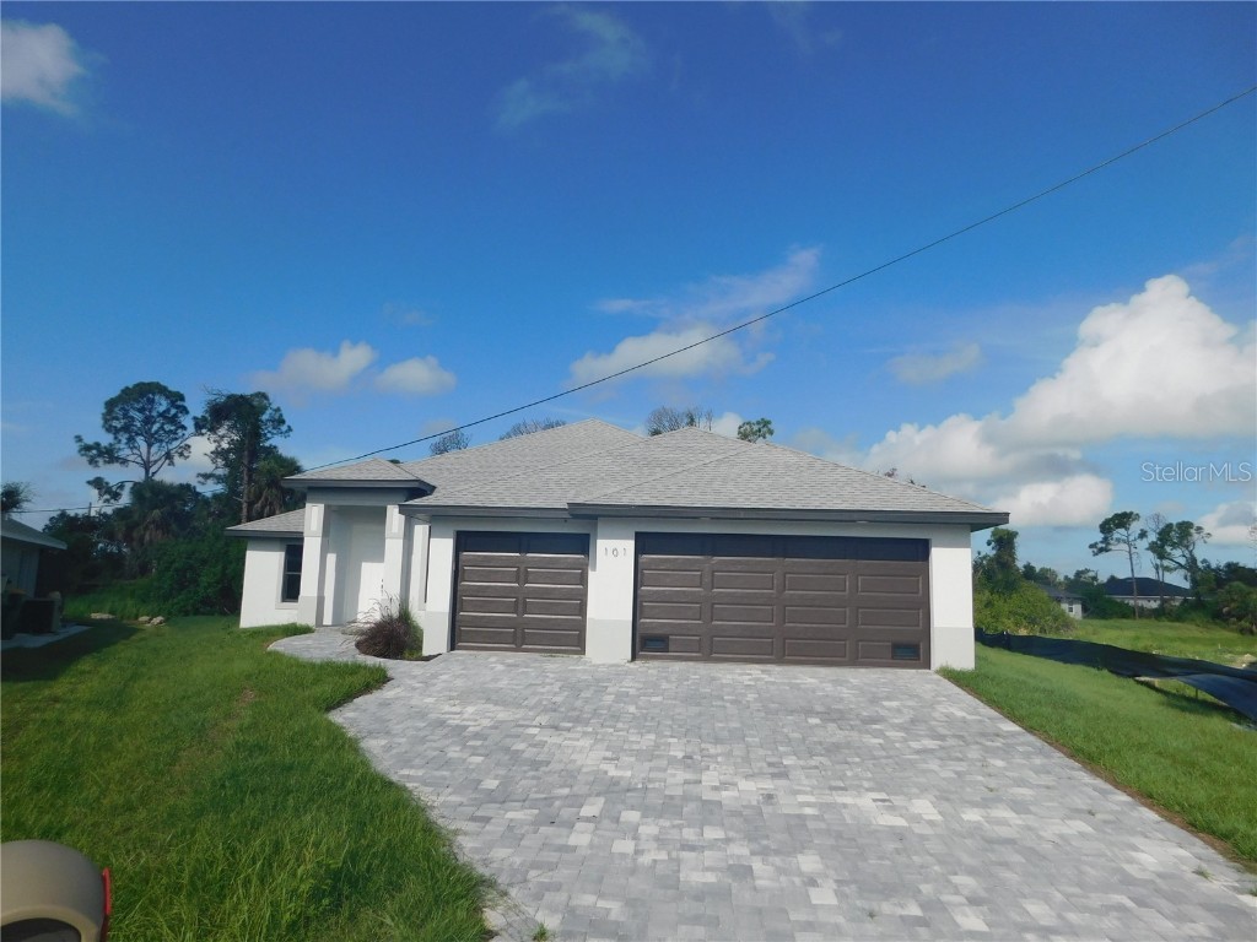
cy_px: 471
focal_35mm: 23
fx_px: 835
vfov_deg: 58.9
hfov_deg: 73.9
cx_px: 628
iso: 125
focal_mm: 4
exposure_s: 1/800
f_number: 6
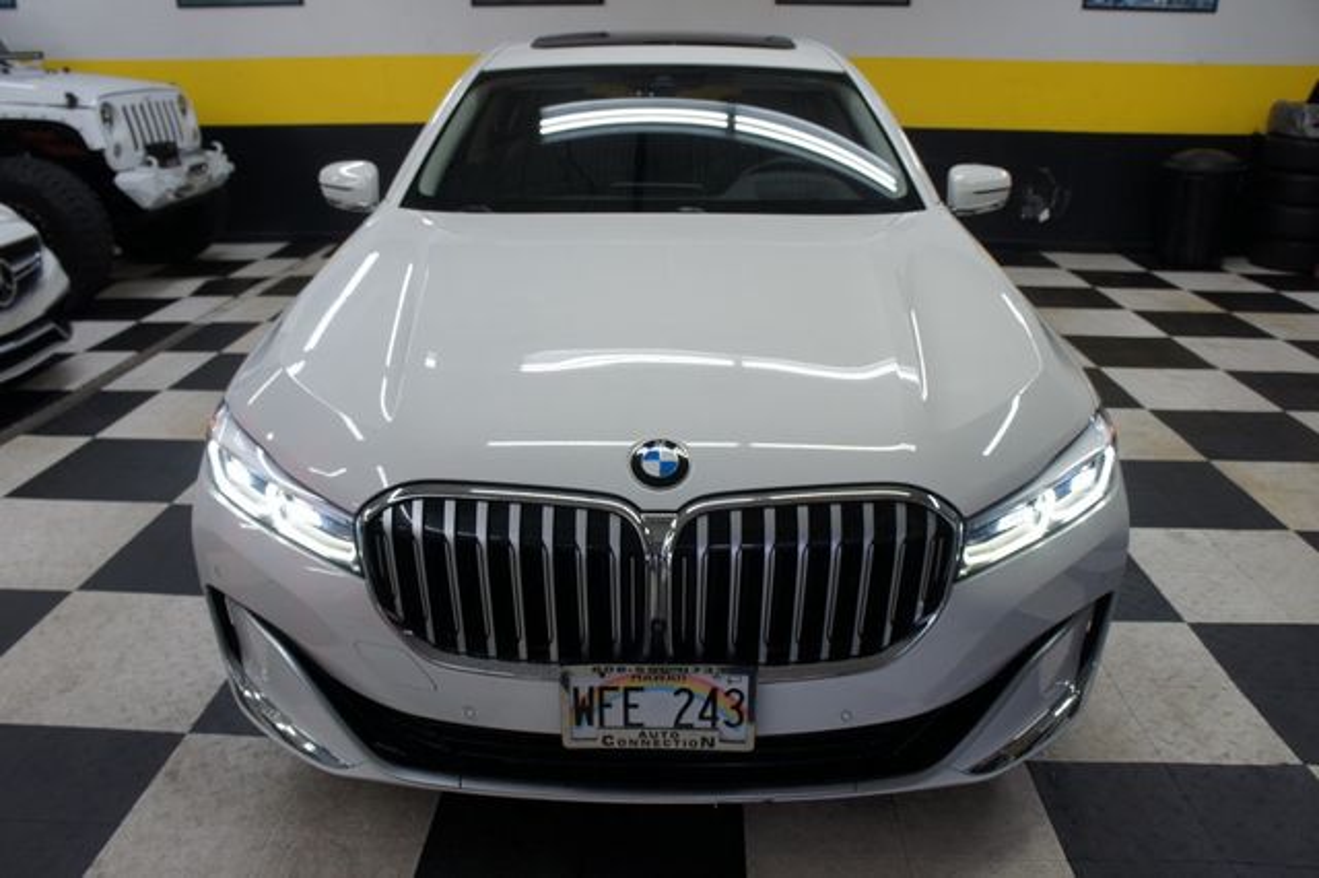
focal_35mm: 28
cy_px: 439
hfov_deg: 64.6
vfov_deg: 45.6
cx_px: 660
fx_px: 1044
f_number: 4.5
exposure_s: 1/40
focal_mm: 19
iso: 200
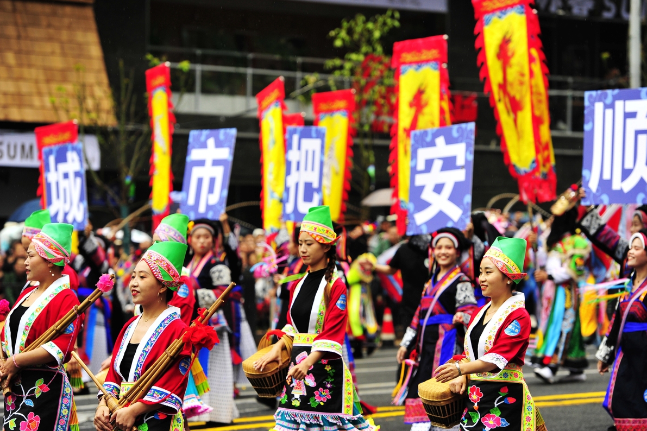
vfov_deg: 9.7
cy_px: 215
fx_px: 2534
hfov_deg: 14.6
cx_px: 325
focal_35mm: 141
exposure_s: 1/500
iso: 560
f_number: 4
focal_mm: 140
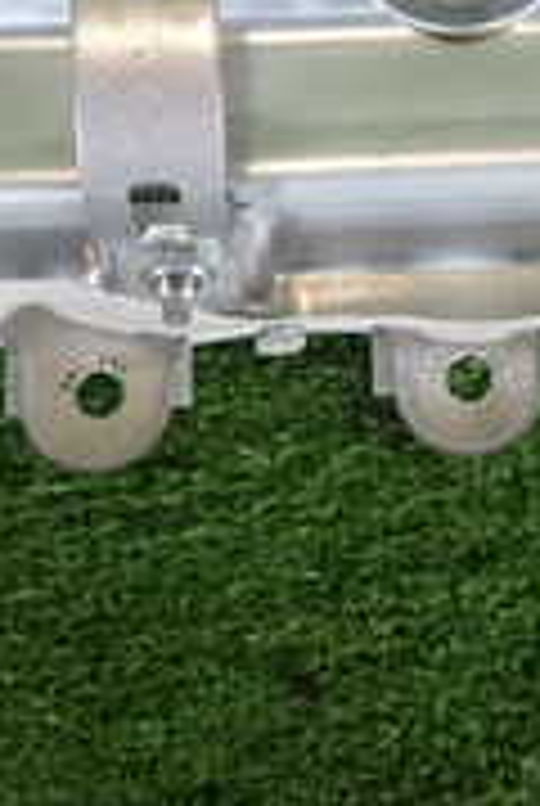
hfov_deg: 15.6
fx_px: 1950
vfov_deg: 22.6
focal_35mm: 87
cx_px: 468
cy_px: 27
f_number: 2
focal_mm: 4.5
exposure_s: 1/40
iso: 200
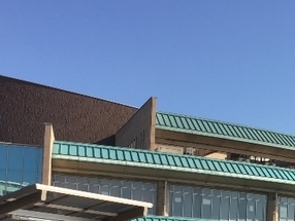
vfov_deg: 17.5
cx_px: 325
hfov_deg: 22.7
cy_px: 259
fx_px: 691
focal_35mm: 81
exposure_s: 1/1799
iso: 32
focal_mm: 4.15
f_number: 2.2
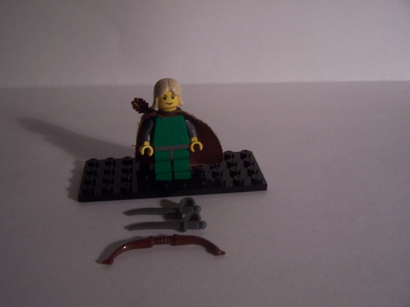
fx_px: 450
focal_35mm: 38
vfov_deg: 37.7
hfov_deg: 49.0
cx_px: 205
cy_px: 154
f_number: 2.8
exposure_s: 1/20
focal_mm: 6.3
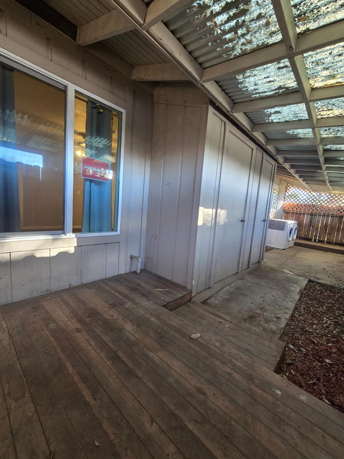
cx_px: 172
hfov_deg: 89.9
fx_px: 172
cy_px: 230
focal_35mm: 13
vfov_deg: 106.2
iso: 320
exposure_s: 1/60
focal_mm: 2.2
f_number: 2.2
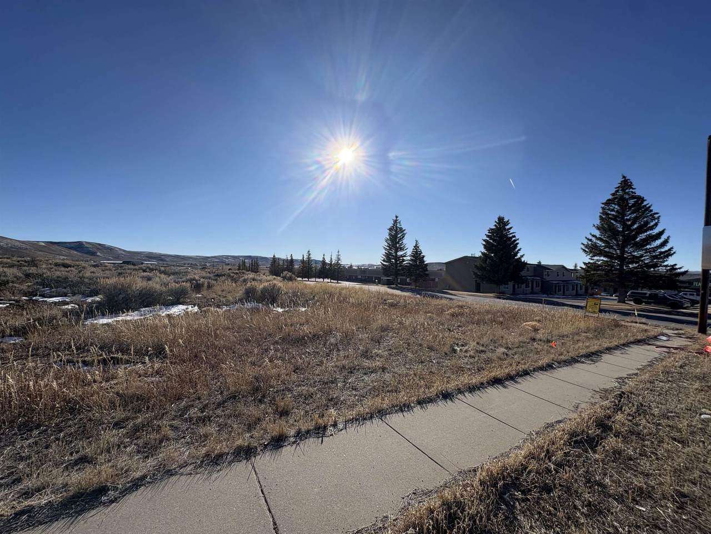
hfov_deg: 102.1
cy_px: 267
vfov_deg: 85.7
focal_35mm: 14
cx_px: 356
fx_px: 288
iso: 50
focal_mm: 2.22
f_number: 2.2
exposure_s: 1/3906
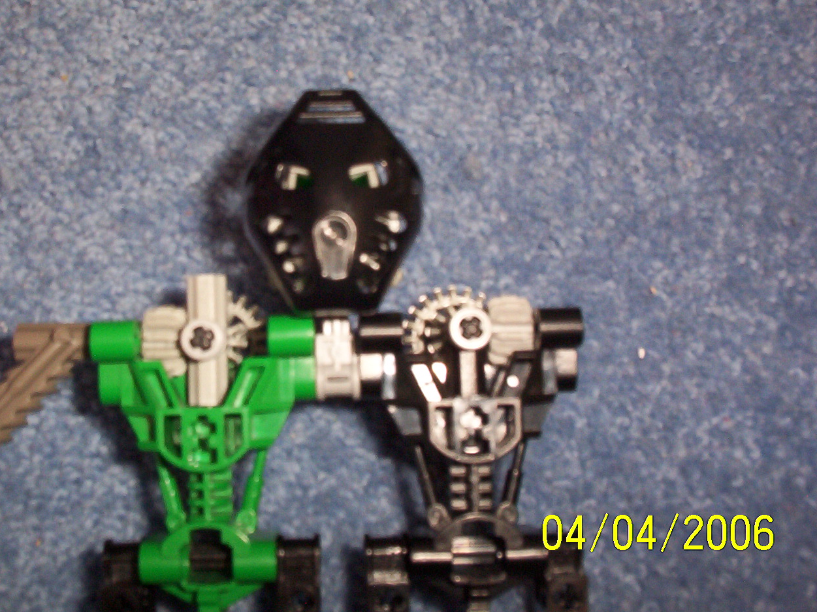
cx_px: 295
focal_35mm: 51
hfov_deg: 37.2
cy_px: 230
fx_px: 1204
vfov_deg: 28.5
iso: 140
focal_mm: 6
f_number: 4.5
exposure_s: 1/30
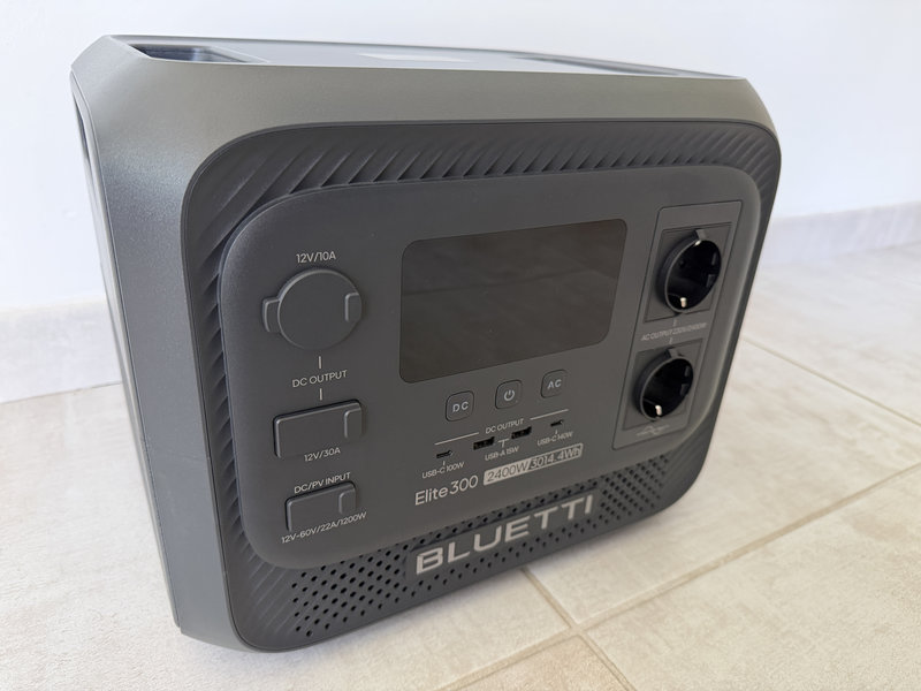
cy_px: 346
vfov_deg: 56.8
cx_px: 460
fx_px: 639
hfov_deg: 71.6
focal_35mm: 24
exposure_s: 1/60
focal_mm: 6.76
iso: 320
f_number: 1.78
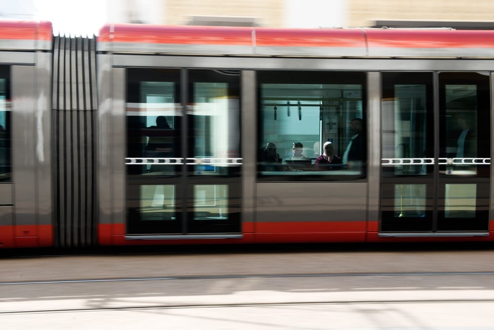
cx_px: 247
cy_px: 165
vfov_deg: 27.0
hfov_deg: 39.6
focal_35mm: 50
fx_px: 686
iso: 100
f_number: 13
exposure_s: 1/20
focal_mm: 50
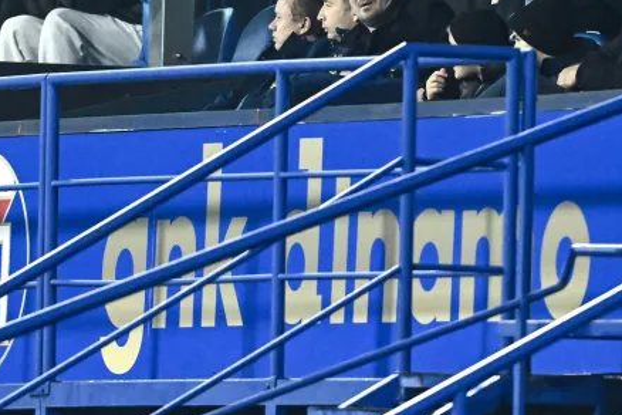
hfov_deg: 3.0
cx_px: 413
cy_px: 122
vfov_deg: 2.0
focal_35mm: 694
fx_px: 11990
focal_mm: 400
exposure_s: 1/800
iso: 8000
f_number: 4
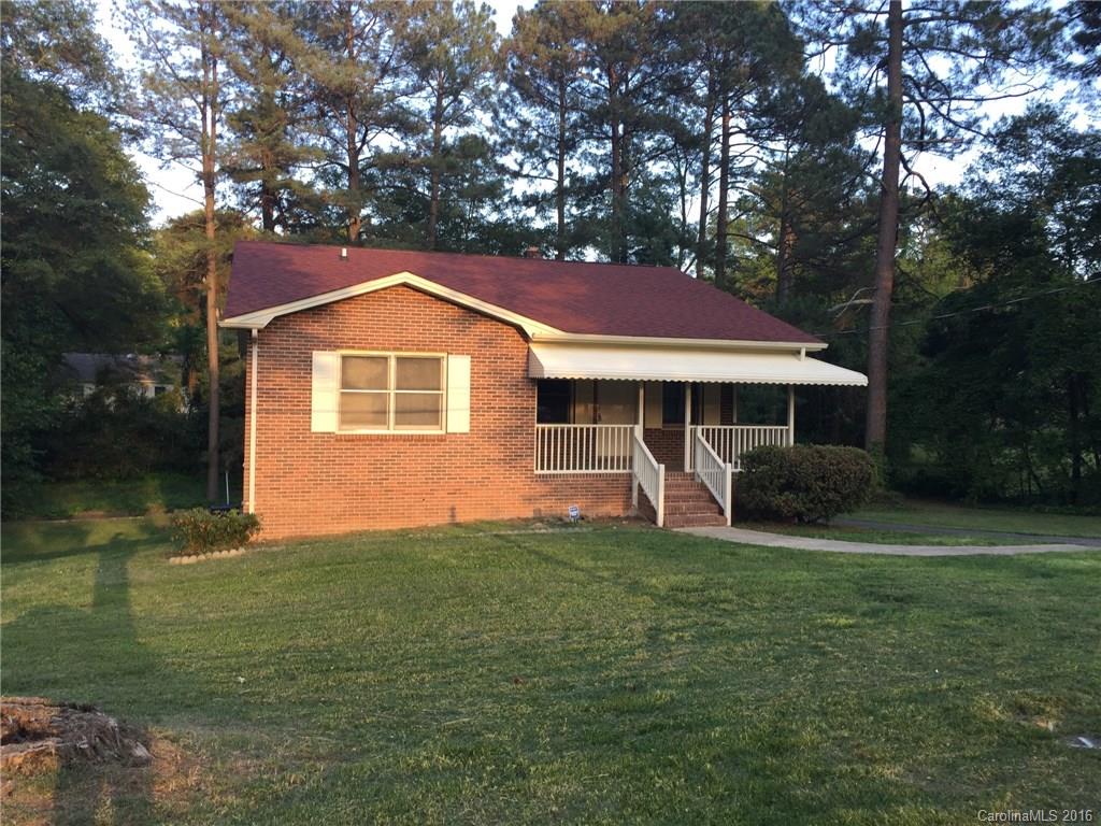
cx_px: 550
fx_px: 922
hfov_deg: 61.7
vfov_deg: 48.2
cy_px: 413
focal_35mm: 29
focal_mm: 4.15
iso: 32
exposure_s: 1/124
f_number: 2.2
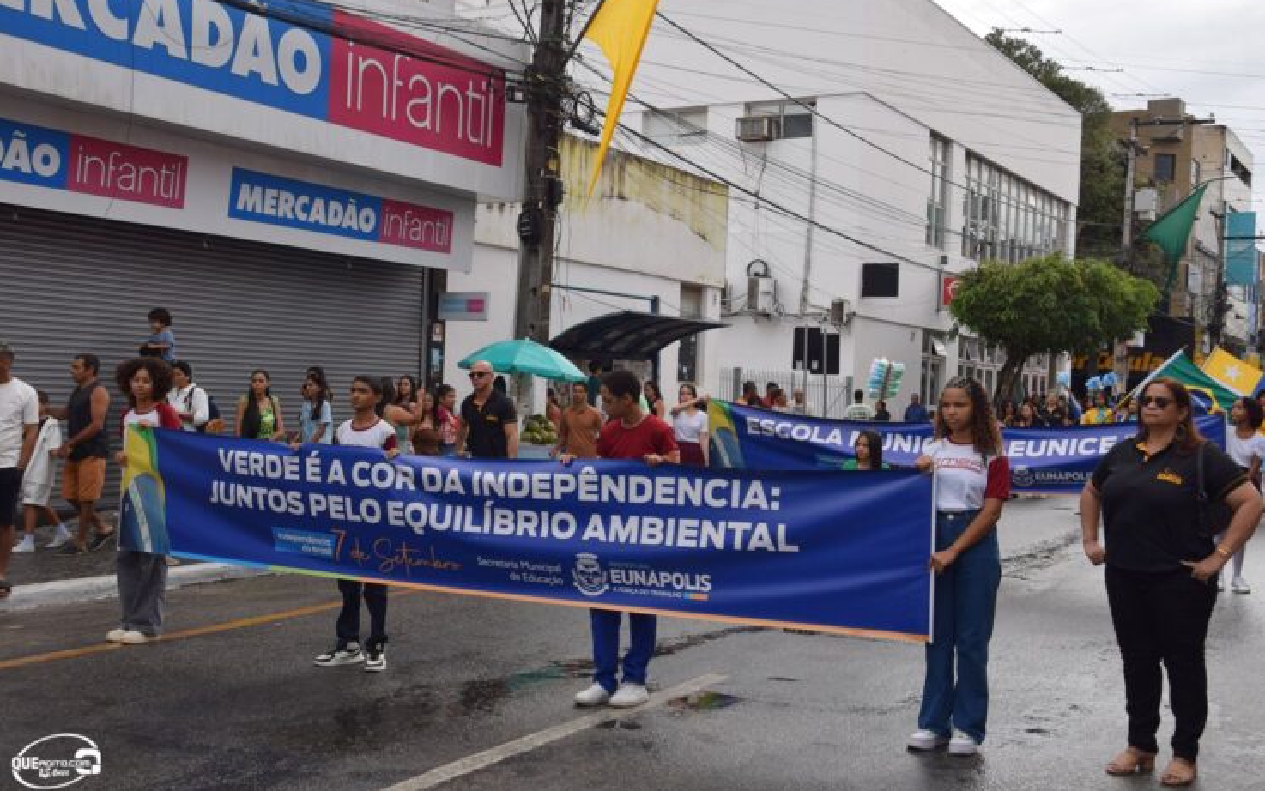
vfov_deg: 32.0
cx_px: 633
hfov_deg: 49.3
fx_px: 1379
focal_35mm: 40
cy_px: 373
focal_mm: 26
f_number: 9
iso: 200
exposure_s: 1/320
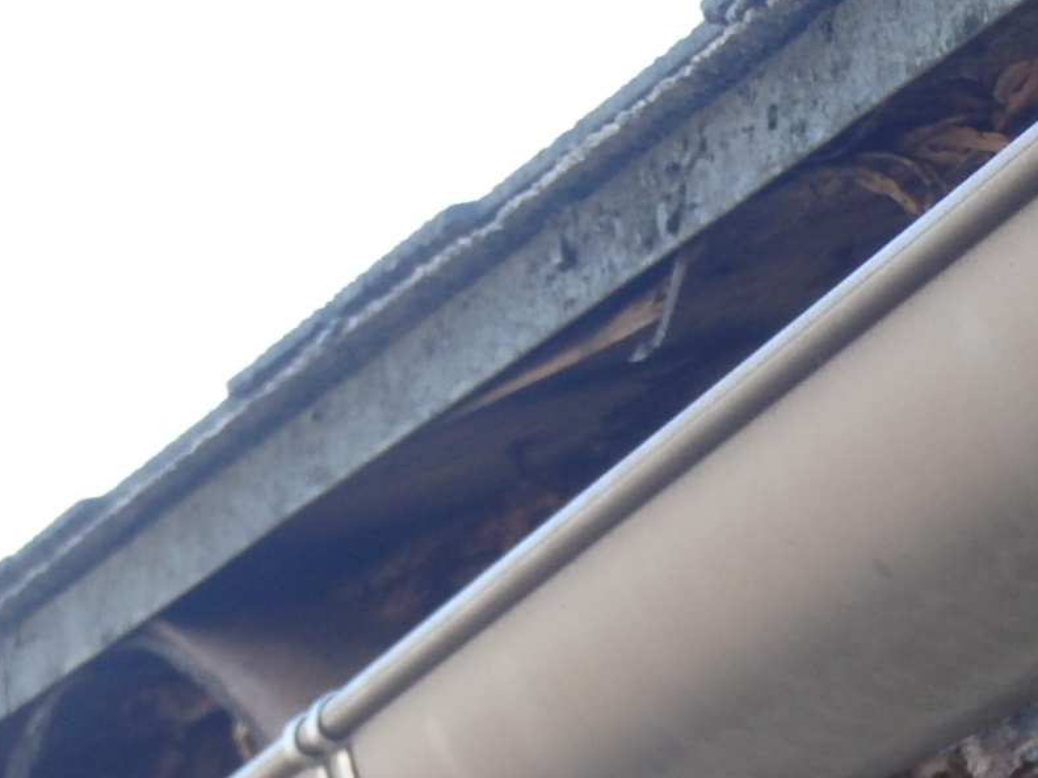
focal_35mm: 165
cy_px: 821
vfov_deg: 8.9
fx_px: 4947
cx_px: 264
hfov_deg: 11.9
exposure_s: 1/125
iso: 200
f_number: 5.5
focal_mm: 12.3
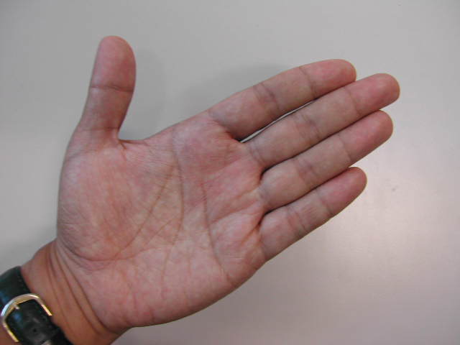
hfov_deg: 49.0
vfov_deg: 37.7
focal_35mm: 38
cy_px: 172
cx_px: 230
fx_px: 505
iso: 100
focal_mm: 8
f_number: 2.8
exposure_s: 1/9.2
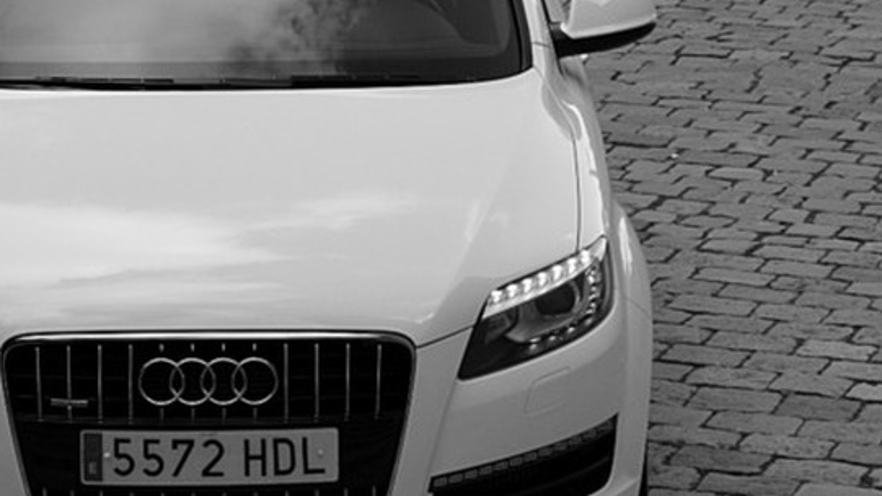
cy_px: 170
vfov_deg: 8.6
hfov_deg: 15.2
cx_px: 227
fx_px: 3297
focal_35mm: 141
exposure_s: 1/250
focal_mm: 38
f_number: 8
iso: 200
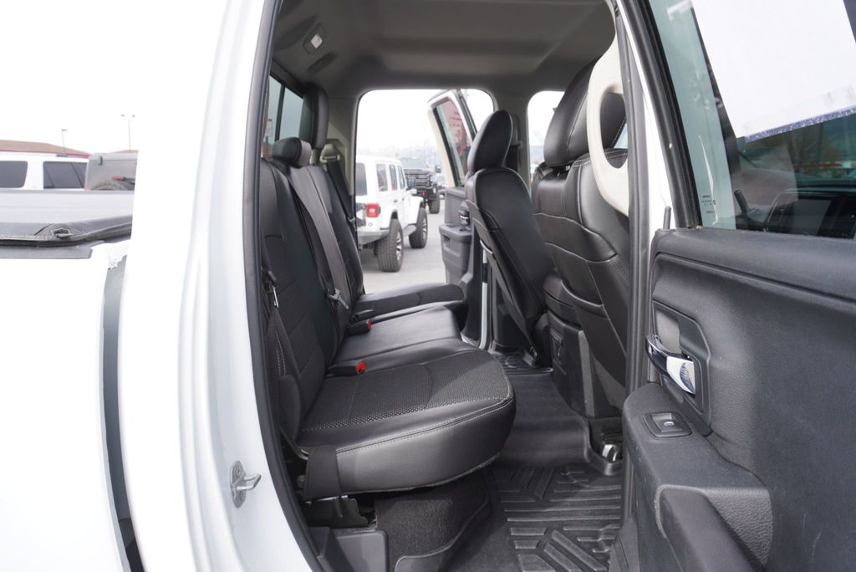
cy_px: 286
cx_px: 428
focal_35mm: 24
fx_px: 571
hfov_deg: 73.7
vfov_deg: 53.2
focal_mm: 16
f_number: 5.6
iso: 100
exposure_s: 1/100
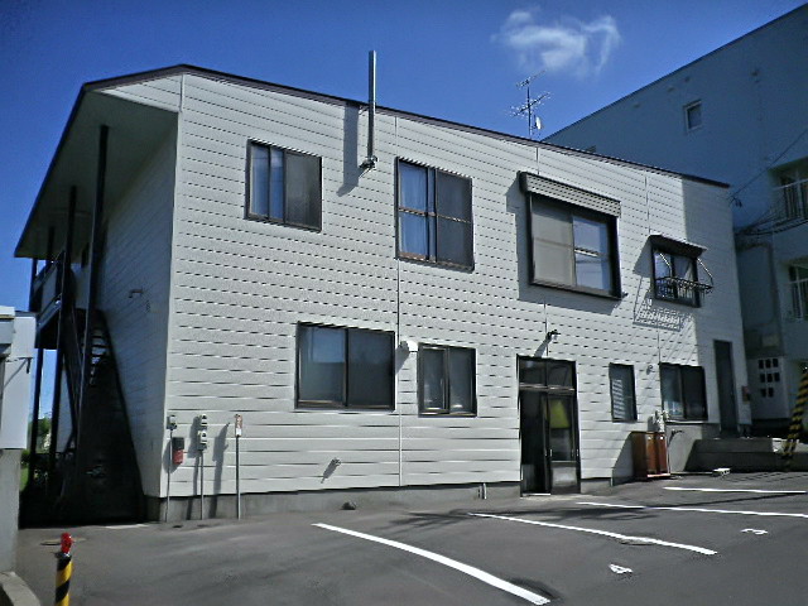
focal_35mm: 28
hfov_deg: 63.4
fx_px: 654
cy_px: 303
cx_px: 404
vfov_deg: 49.7
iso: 80
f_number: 7.8
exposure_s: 1/400
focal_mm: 5.05
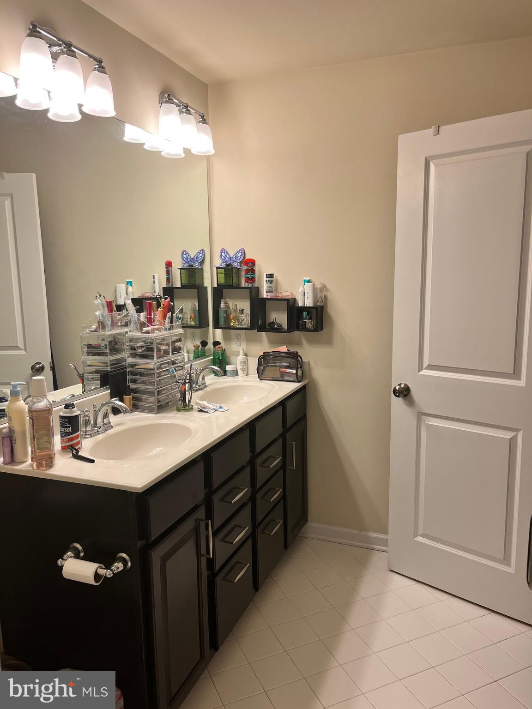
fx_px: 533
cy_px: 354
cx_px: 266
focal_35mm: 26
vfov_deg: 67.3
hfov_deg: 53.1
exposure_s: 1/120
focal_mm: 5.1
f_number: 1.6
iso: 50
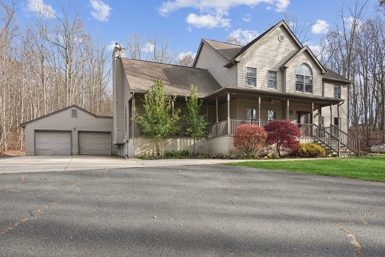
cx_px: 192
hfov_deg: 76.1
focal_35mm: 23
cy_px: 128
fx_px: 246
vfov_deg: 55.1
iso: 400
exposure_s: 1/100
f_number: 8
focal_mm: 23
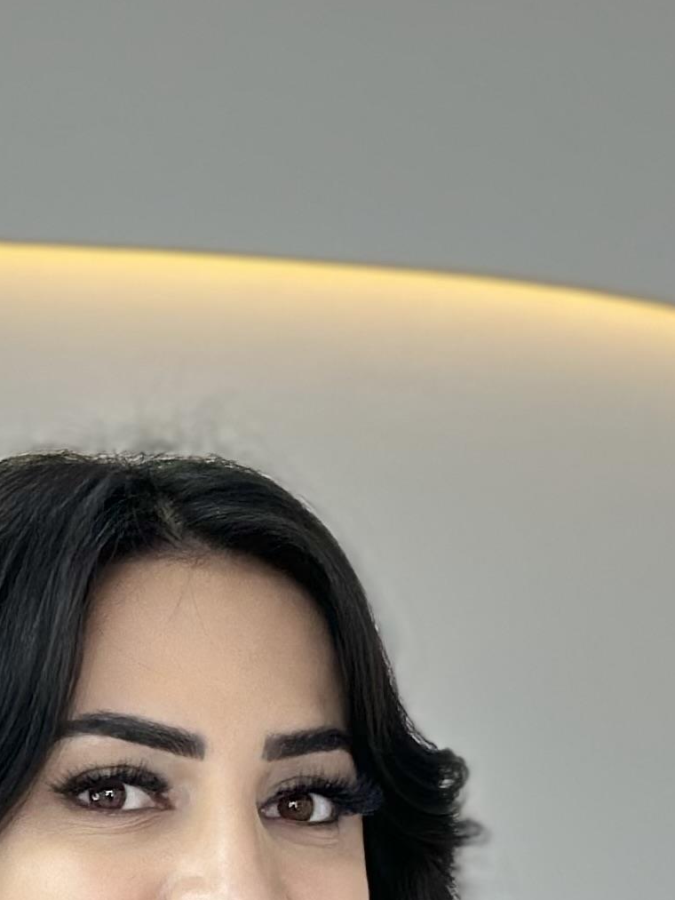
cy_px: 1687
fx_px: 4965
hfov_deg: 7.8
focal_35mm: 191
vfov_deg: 9.8
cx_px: 331
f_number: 1.78
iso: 80
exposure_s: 1/100
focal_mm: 6.86
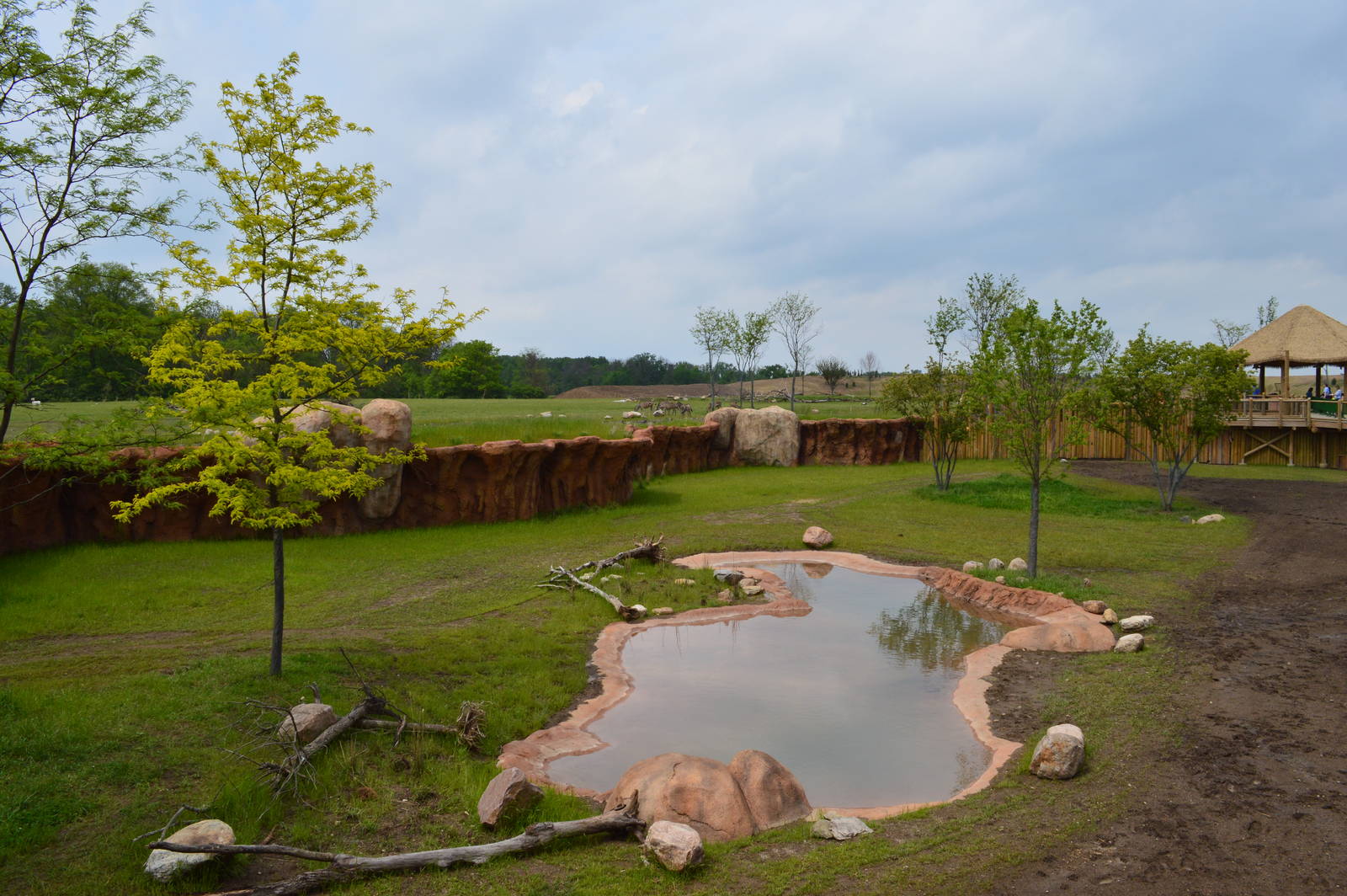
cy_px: 448
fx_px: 1009
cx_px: 674
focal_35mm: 27
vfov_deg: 47.9
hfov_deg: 67.4
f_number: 11
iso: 400
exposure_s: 1/500
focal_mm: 18
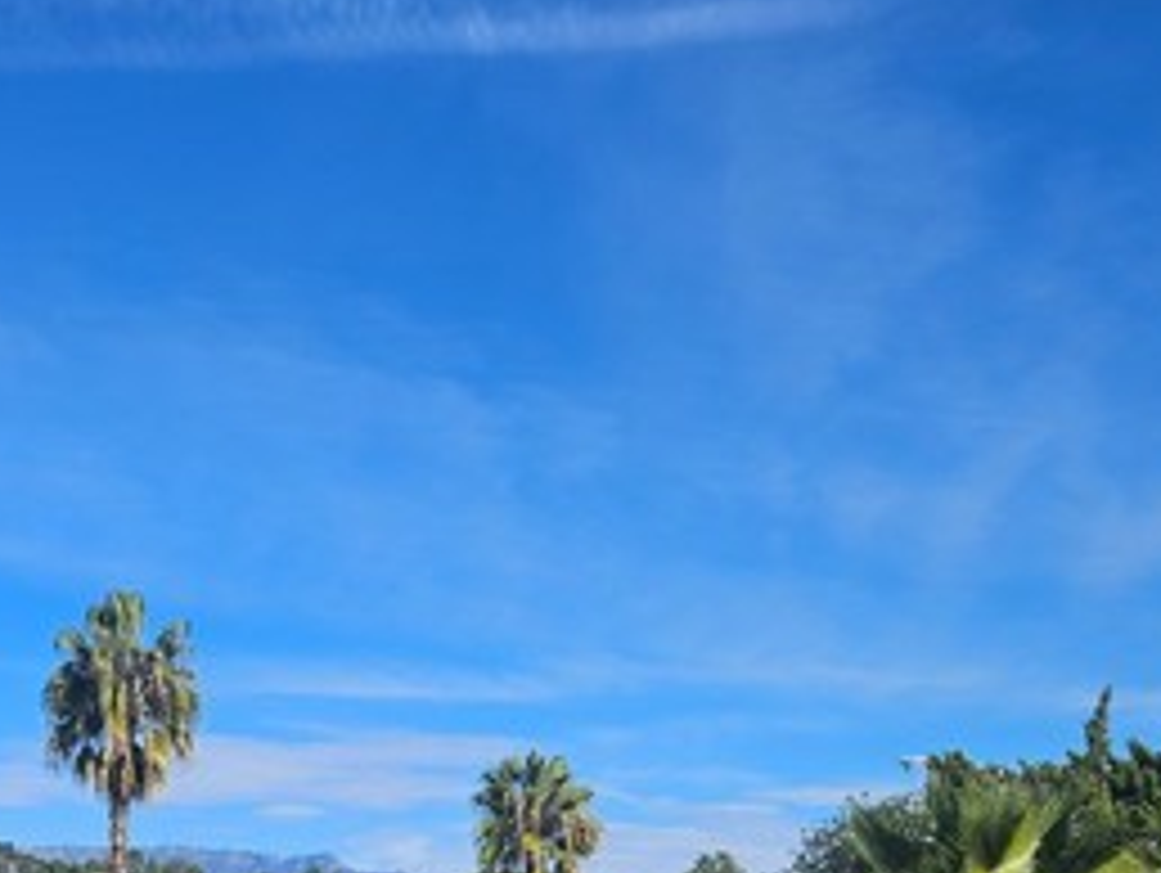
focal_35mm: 57
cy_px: 1008
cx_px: 360
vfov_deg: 23.7
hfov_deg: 33.4
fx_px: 1914
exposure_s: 1/2352
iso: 25
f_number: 1.8
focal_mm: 5.4
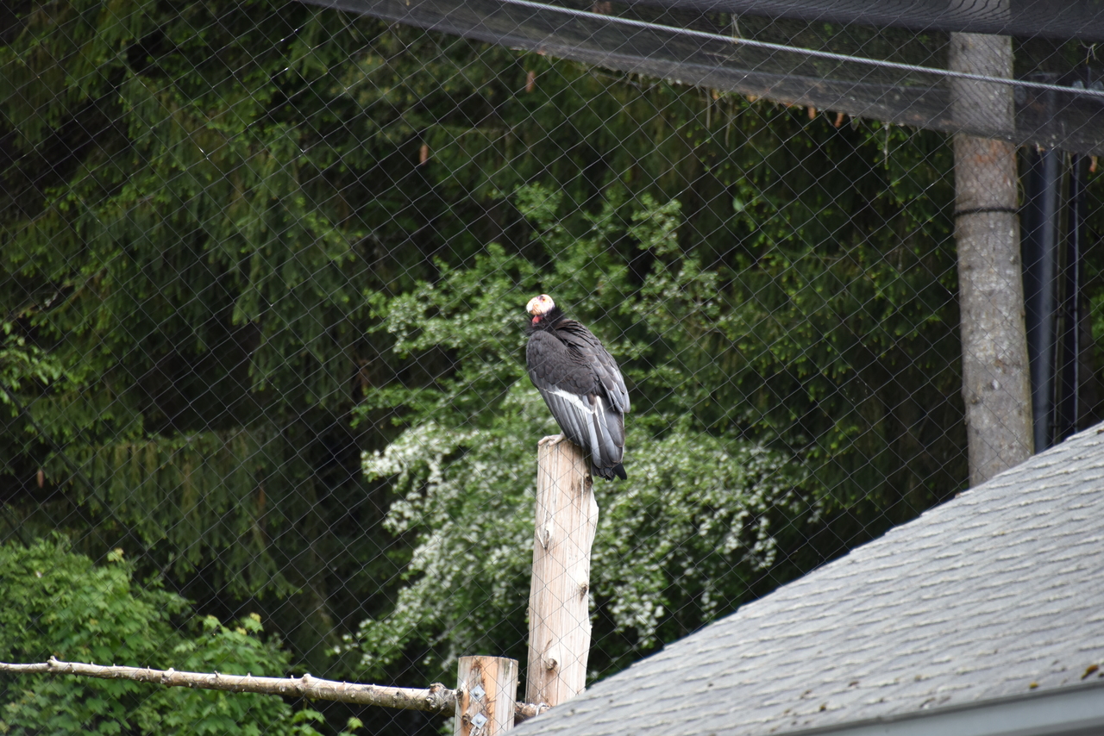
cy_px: 368
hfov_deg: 6.9
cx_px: 552
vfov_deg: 4.6
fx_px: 9201
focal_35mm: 300
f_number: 5.6
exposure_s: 1/640
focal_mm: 300
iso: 1250
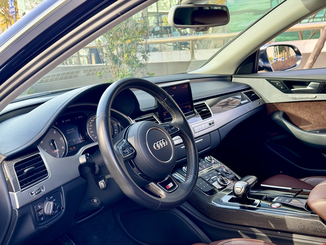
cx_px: 163
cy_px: 122
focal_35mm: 48
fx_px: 452
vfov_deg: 30.3
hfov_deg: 39.7
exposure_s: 1/157
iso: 80
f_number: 1.78
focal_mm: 6.76
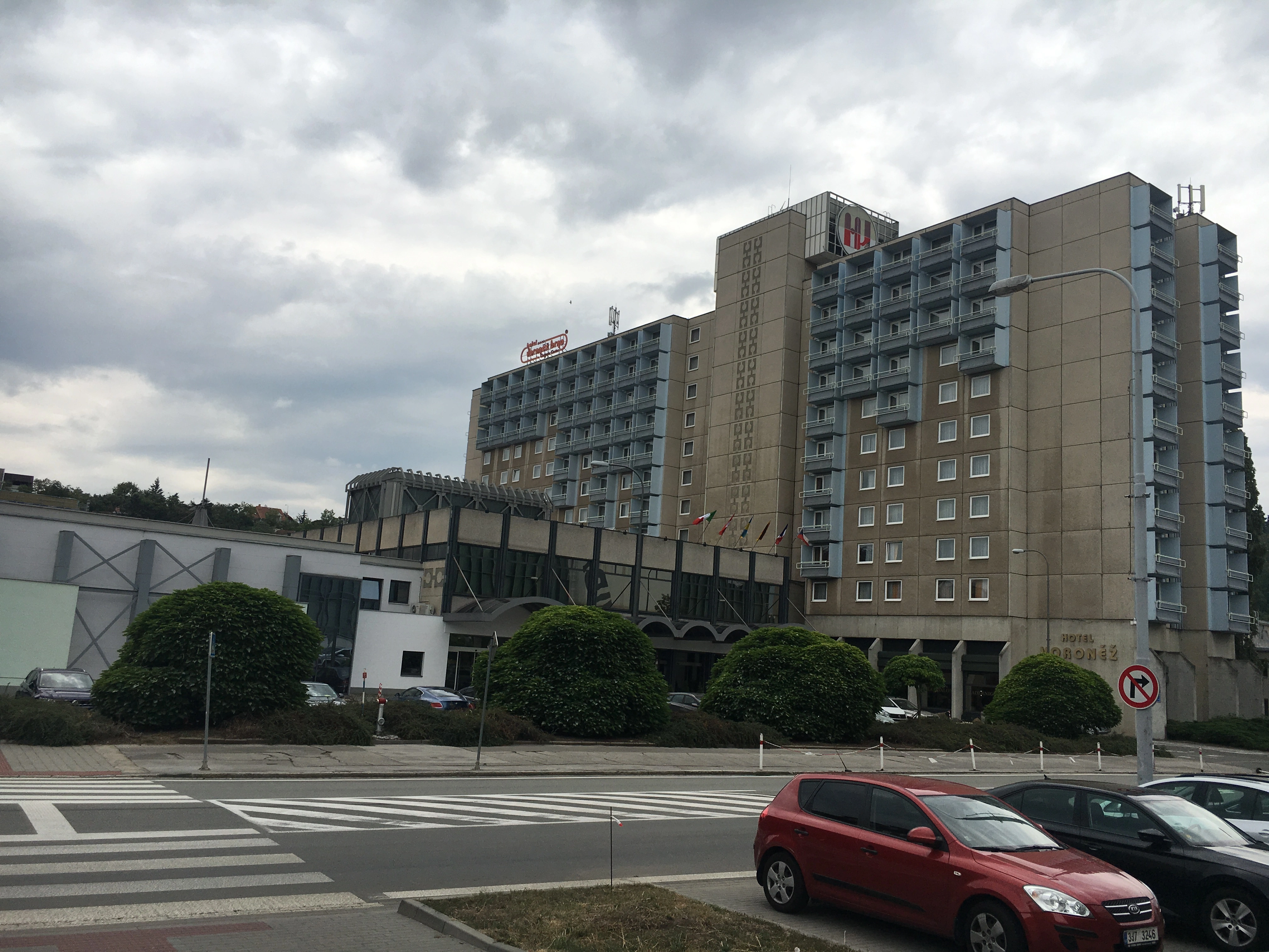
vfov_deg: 48.2
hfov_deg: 61.7
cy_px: 476
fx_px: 1063
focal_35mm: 29
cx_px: 634
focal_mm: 4.15
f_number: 2.2
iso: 25
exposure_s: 1/2137
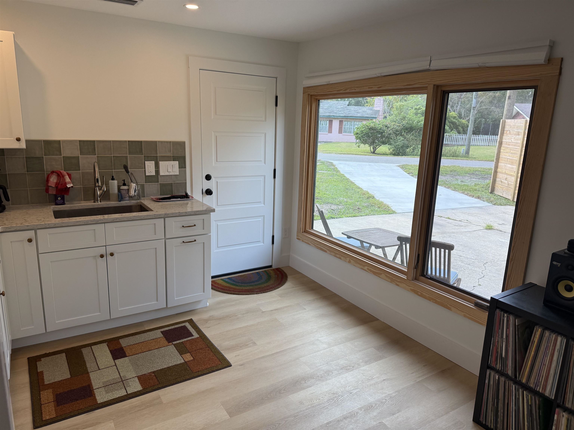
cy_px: 215
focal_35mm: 24
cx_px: 287
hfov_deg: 71.6
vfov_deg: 56.8
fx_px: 398
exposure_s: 1/391
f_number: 1.78
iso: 100
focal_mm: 6.76
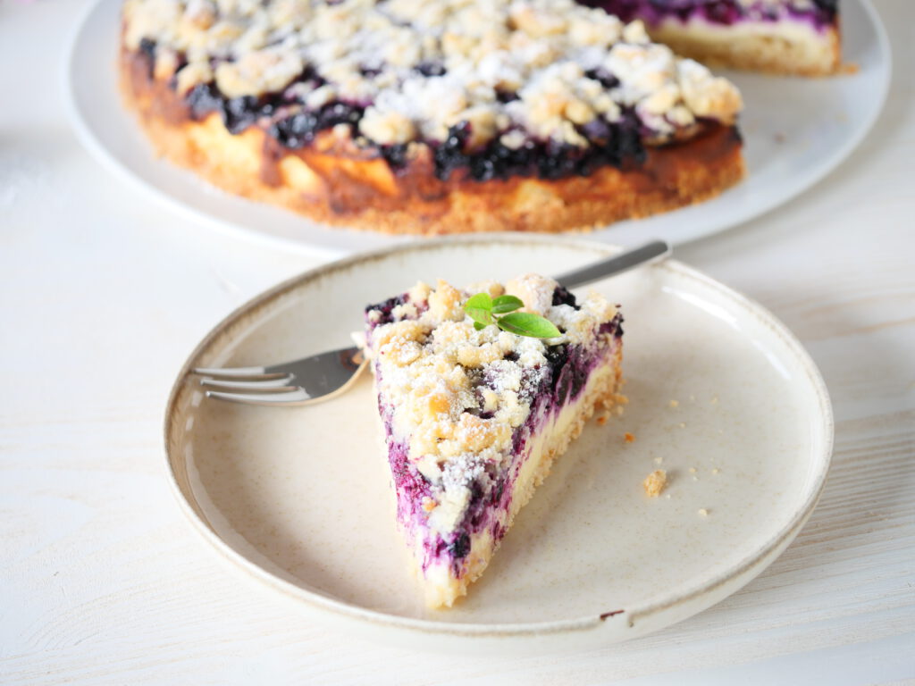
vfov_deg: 16.4
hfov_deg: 21.8
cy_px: 343
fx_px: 2379
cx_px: 458
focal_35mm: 90
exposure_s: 1/80
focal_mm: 45
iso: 200
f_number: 2.8
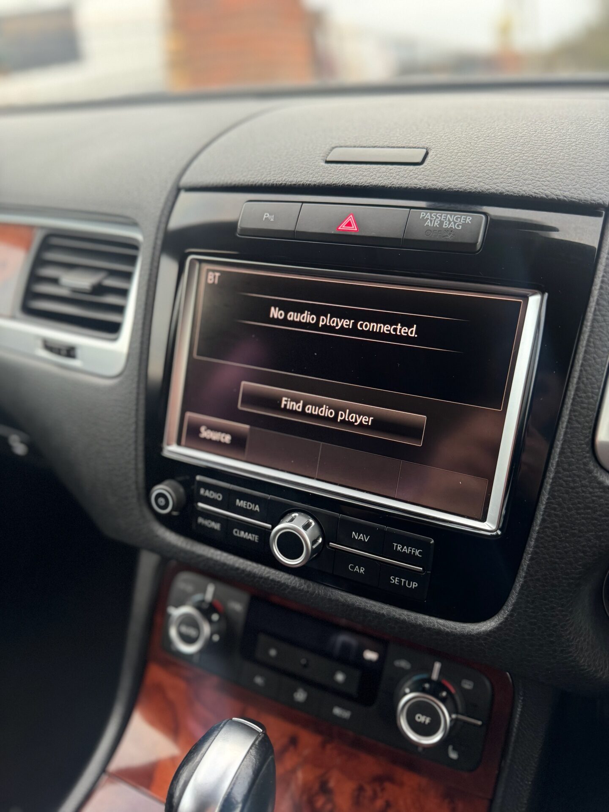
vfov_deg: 71.6
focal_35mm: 24
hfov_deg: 56.8
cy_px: 406
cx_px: 304
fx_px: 563
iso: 250
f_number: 1.78
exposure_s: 1/60
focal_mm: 6.76
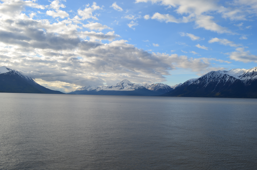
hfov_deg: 67.5
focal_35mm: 27
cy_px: 85
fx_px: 192
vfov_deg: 47.7
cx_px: 128
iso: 100
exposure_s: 1/160
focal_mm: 18
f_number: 11
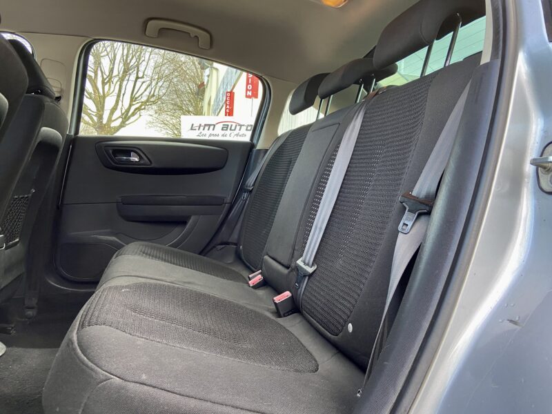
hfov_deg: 67.3
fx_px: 415
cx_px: 276
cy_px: 207
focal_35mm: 26
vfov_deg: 53.1
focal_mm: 4.25
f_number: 1.8
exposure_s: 1/98
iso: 125
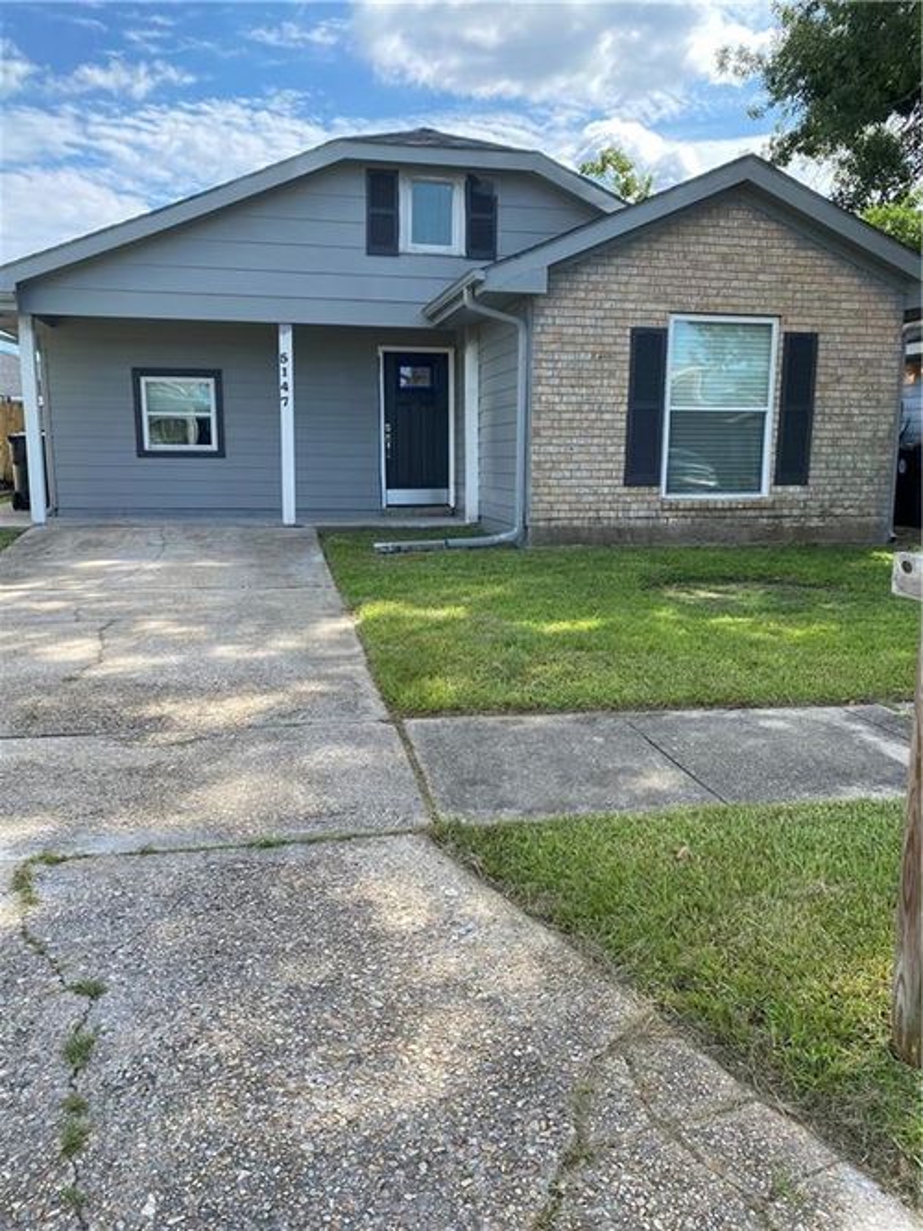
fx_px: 925
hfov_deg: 53.0
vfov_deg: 67.3
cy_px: 616
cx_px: 462
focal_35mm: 26
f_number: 1.8
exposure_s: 1/998
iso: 32
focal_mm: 4.25
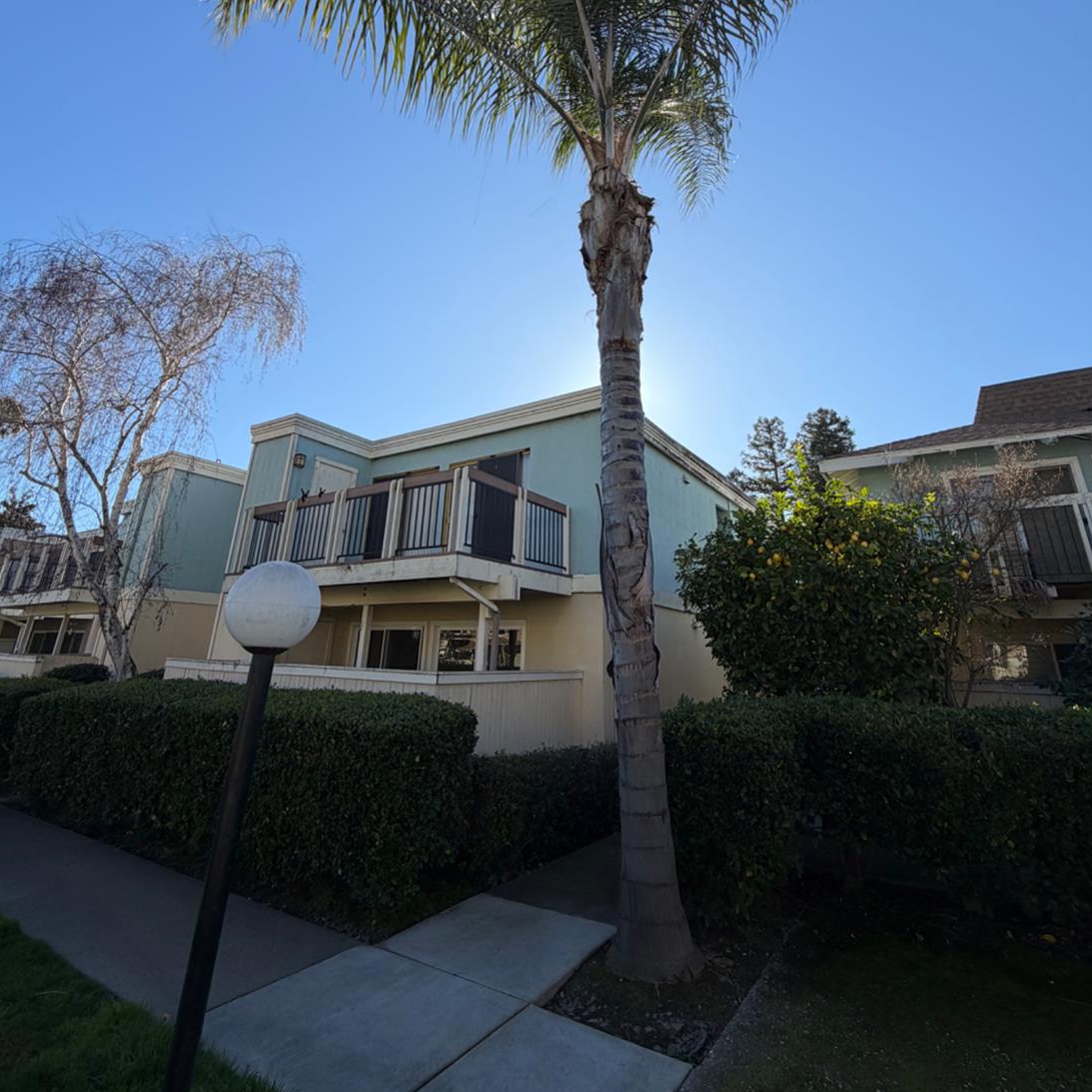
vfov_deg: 82.8
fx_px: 607
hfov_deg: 84.0
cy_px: 429
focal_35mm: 17
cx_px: 544
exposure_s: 1/770
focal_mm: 2.22
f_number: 2.2
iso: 25
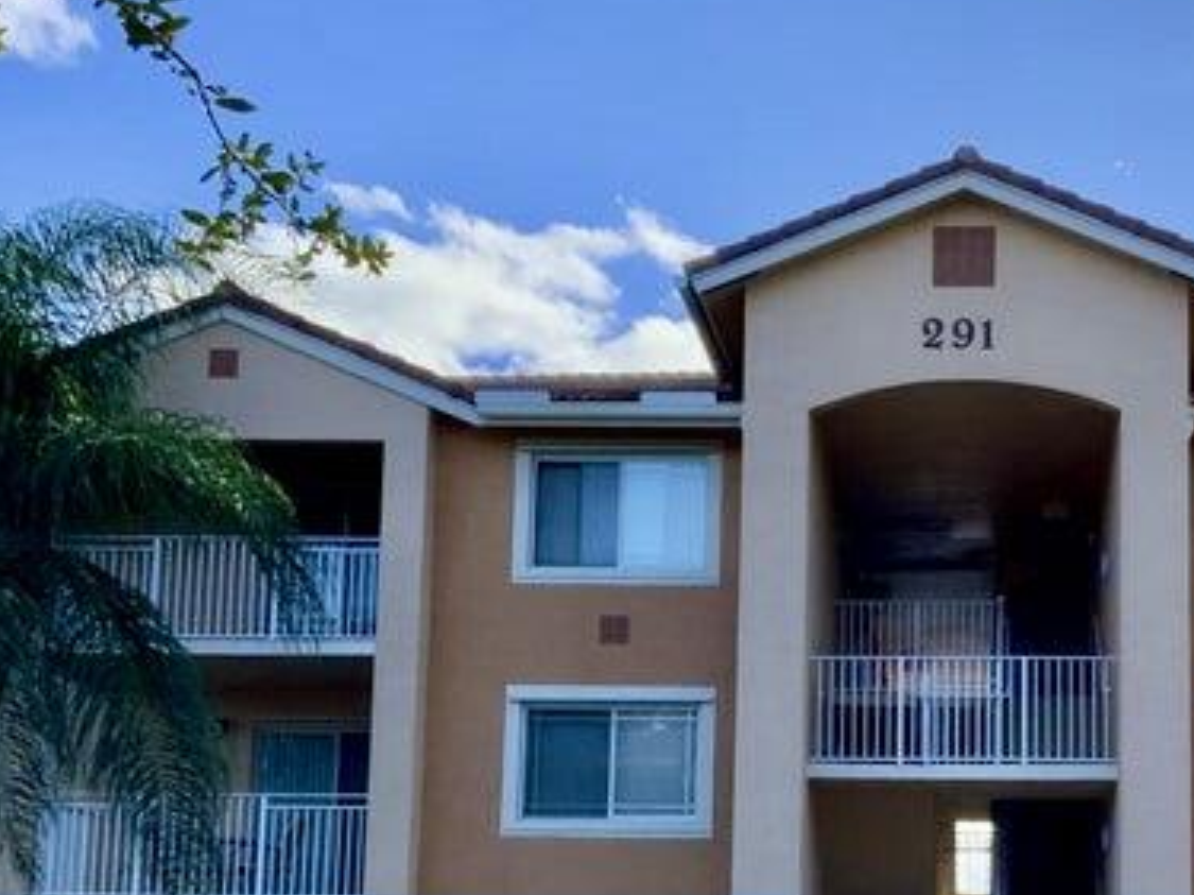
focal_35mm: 66
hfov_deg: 28.9
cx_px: 919
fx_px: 2276
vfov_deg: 22.0
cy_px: 717
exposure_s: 1/978
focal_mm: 3
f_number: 1.8
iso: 16
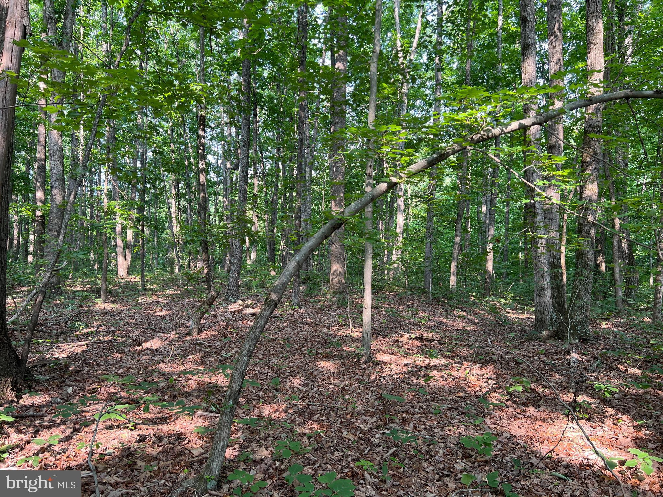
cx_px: 332
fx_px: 498
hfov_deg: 67.3
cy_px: 248
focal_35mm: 26
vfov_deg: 53.1
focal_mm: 5.7
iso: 50
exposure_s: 1/121
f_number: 1.5
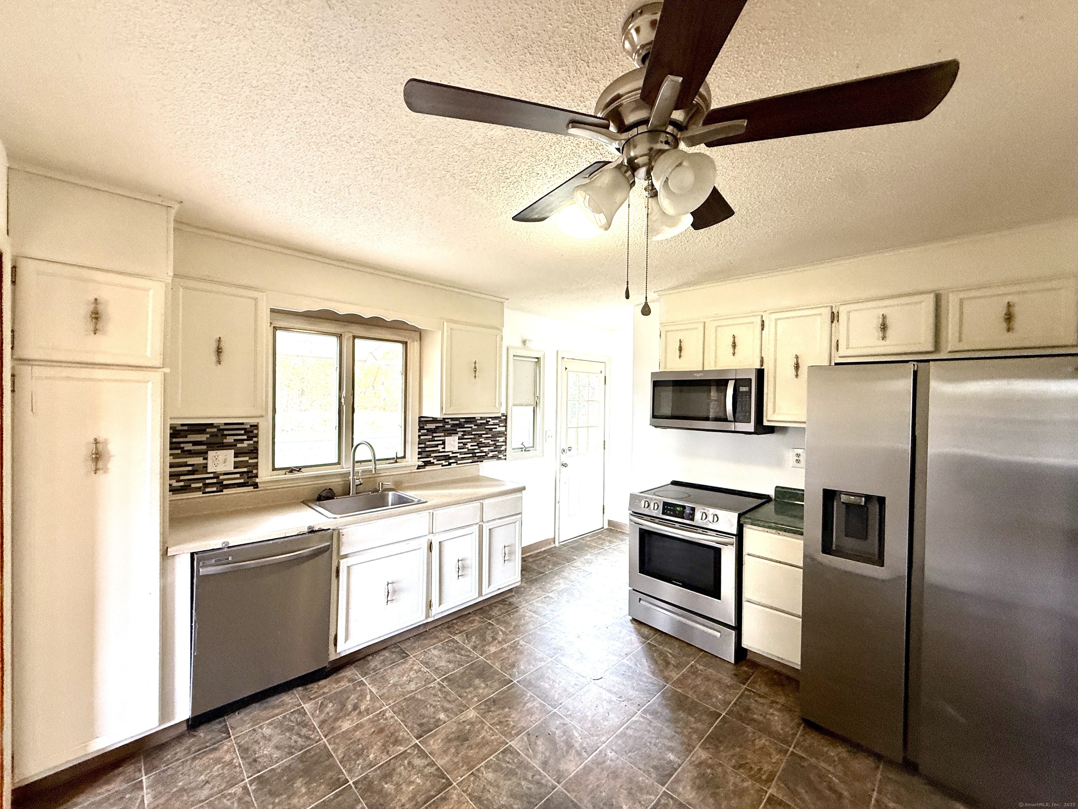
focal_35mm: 14
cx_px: 539
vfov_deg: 85.7
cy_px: 404
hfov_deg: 102.1
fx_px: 436
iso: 200
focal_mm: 2.22
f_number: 2.2
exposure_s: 1/60
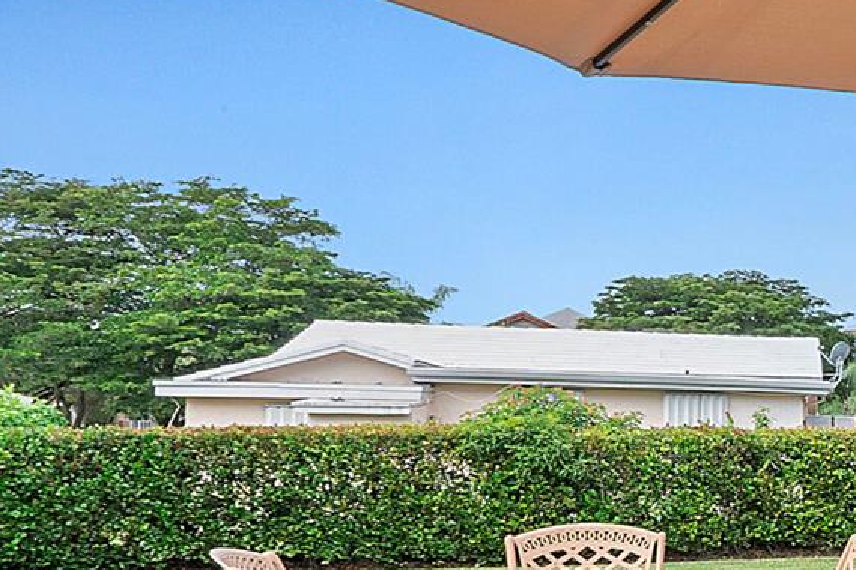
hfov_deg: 24.8
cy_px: 478
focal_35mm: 54
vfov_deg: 24.5
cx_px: 1383
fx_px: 1284
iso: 200
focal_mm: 10
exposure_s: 1/250
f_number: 8
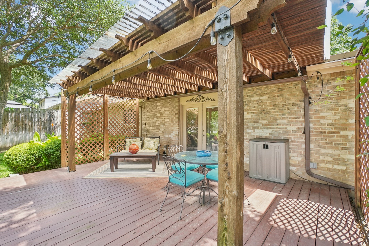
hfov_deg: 100.4
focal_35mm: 15
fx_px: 154
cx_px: 184
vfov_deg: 77.3
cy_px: 123
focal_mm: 10
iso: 400
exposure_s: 1/80
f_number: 8
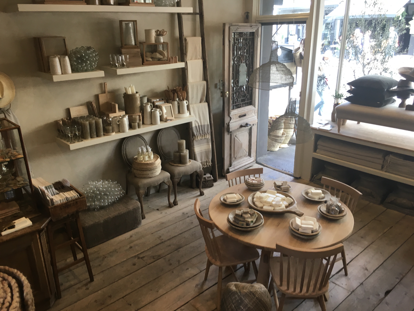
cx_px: 207
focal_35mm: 29
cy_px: 156
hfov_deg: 61.7
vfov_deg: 48.2
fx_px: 347
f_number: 2.2
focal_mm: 4.15
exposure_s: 1/33
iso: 25
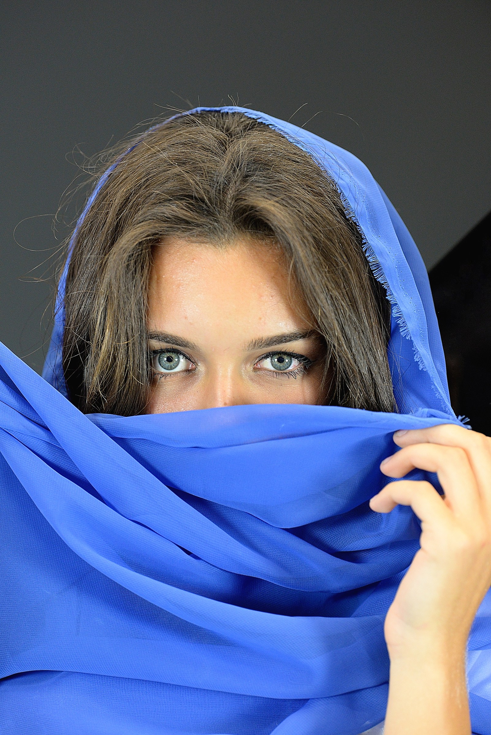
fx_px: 3372
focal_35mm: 165
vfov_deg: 12.4
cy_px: 368
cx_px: 246
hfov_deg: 8.3
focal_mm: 165
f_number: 4
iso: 2000
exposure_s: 1/160
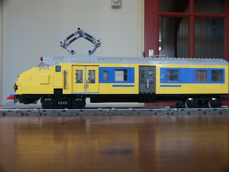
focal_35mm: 37
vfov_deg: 38.7
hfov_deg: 50.1
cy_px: 86
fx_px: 245
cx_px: 114
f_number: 2.8
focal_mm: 9.5
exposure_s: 1/60
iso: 100
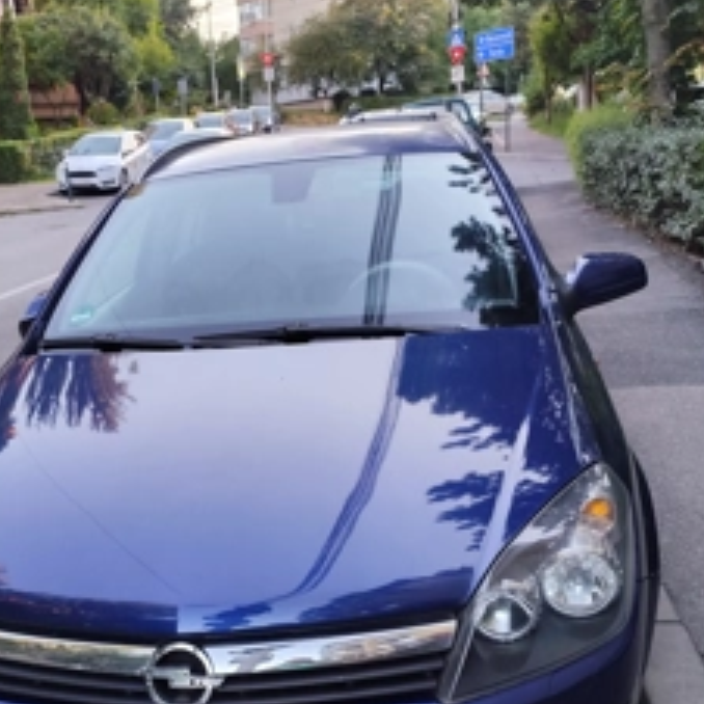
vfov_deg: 44.5
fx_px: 828
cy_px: 526
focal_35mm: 36
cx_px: 271
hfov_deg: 45.7
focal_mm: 6.14
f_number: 1.65
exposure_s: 1/100
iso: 100
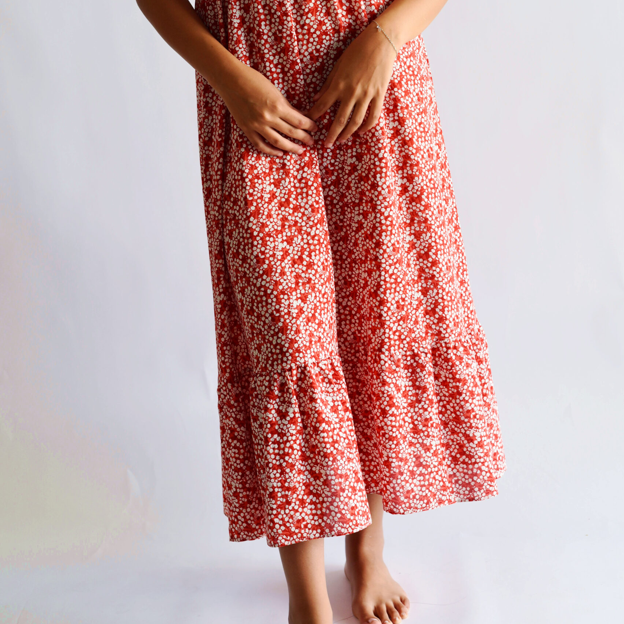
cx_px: 313
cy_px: 173
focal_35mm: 64
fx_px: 1305
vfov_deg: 26.6
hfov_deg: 26.9
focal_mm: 50
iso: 400
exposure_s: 1/100
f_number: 5
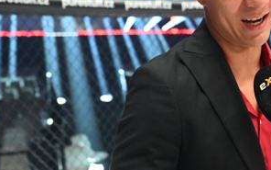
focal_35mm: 57
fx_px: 421
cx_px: 175
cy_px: 101
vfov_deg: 22.7
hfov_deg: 35.4
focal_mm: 24
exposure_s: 1/500
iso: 4000
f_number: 2.8
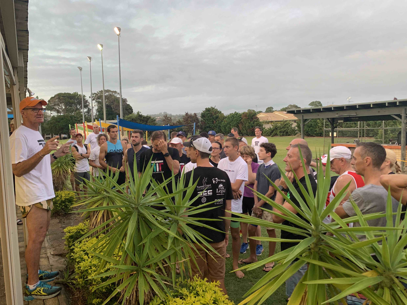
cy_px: 152
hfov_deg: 67.3
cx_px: 204
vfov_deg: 53.1
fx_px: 306
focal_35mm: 26
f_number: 1.8
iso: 100
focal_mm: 4.25
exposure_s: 1/85
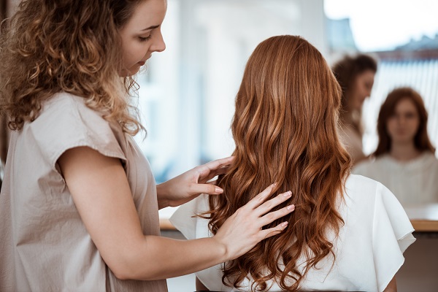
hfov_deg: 19.5
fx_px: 1277
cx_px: 219
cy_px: 146
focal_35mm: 105
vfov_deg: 13.0
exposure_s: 1/200
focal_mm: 105
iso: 100
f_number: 2.8
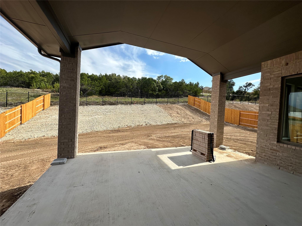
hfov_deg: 102.1
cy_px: 113
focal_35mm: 14
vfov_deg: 85.7
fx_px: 122
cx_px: 151
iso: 50
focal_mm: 2.22
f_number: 2.2
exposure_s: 1/2257
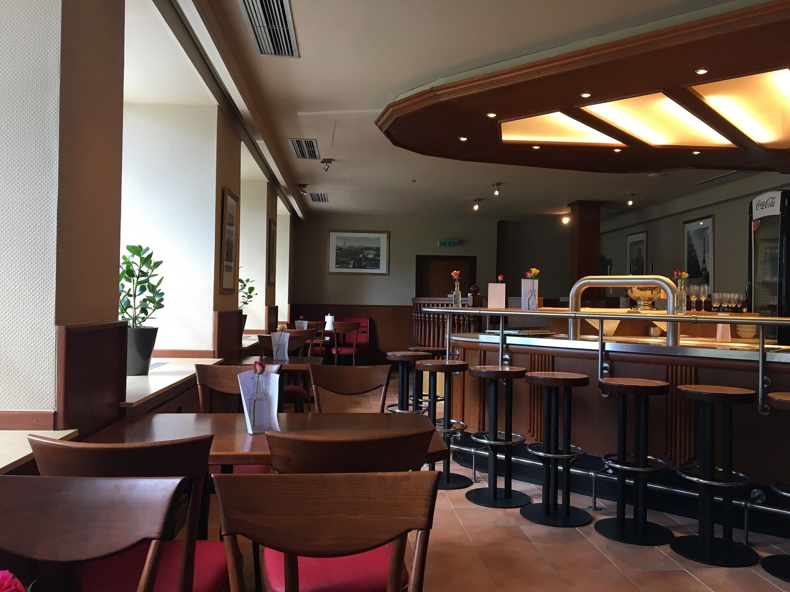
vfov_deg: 48.2
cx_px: 395
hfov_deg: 61.7
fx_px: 662
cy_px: 296
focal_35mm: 29
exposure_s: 1/33
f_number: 2.2
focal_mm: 4.15
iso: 50
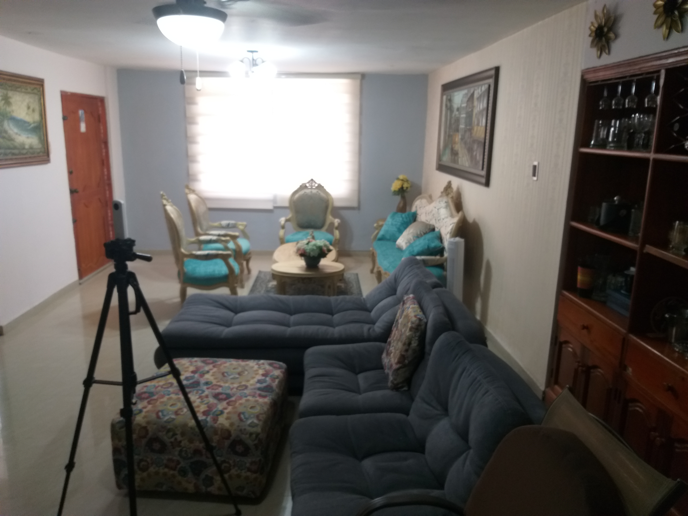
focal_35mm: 26
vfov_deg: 53.1
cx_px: 344
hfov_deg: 67.3
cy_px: 258
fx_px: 517
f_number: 1.7
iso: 125
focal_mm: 3.93
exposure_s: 1/24
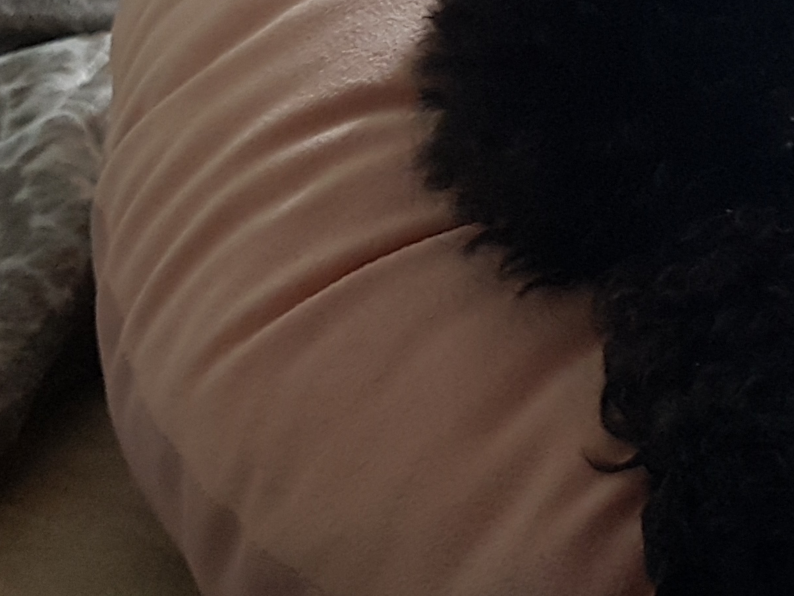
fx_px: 1996
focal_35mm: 87
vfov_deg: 16.2
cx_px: 1115
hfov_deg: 20.1
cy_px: -156
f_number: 1.7
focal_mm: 4.2
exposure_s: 1/24
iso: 160
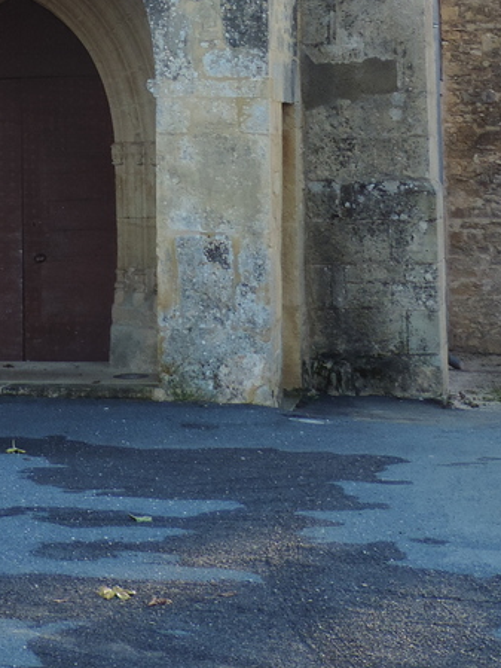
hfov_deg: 12.8
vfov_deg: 16.1
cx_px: 80
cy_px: -223
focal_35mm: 115
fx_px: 2218
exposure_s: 1/80
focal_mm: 7.6
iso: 80
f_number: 3.4
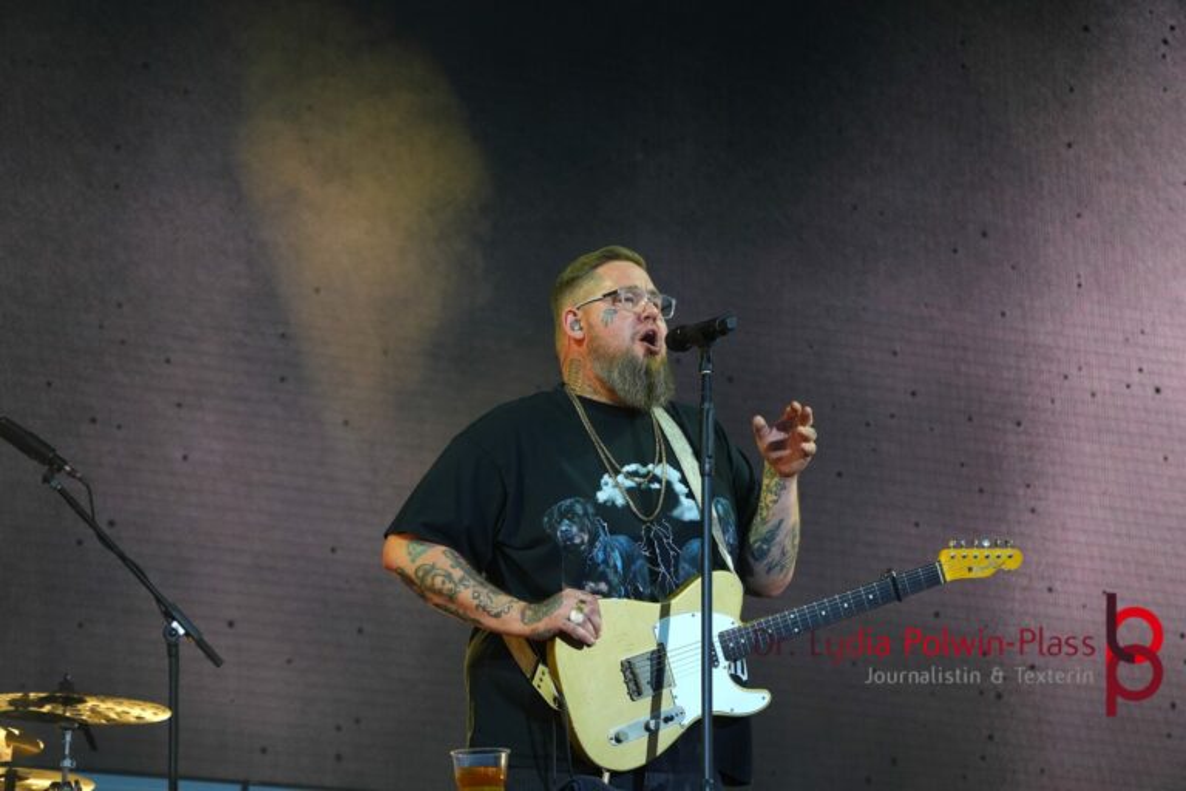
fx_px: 5090
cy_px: 396
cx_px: 593
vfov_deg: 8.9
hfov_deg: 13.3
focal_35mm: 154
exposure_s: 1/160
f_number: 5.6
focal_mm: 103
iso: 640
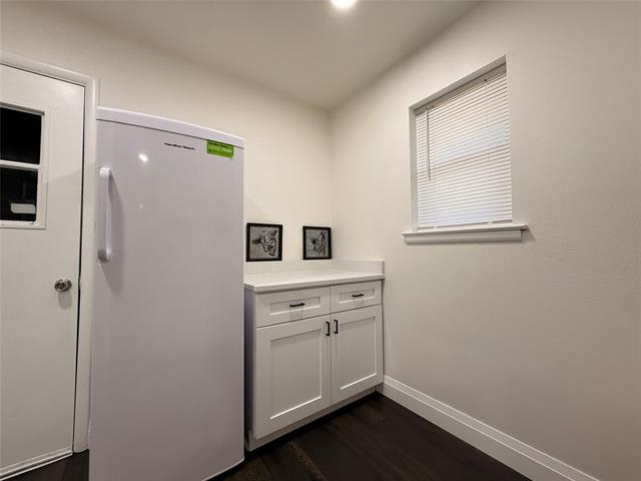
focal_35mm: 14
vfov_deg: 85.7
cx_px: 320
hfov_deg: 102.1
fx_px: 259
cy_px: 240
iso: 160
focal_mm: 2.22
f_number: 2.2
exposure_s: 1/120
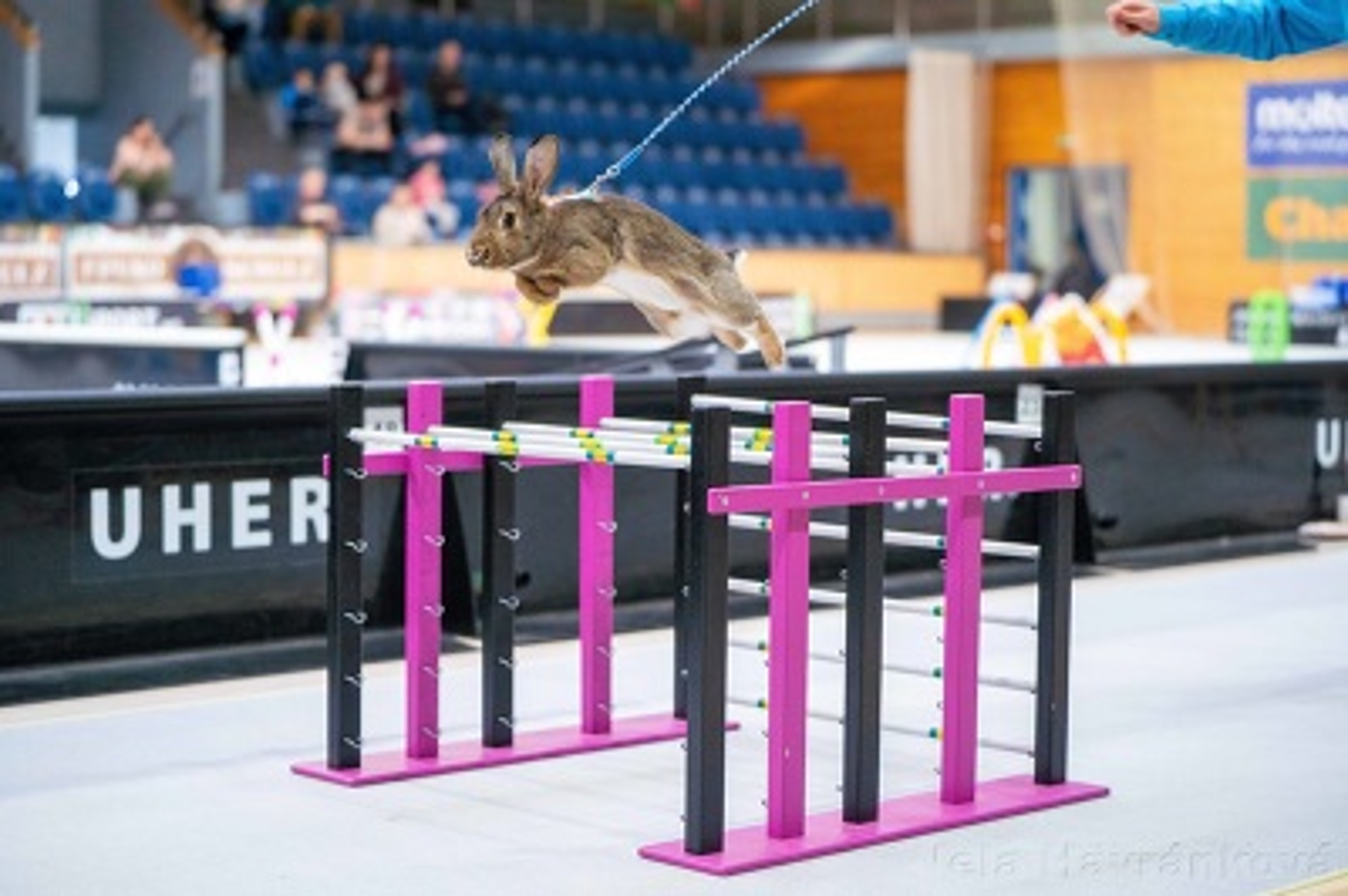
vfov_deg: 19.4
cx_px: 674
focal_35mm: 70
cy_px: 448
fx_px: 2619
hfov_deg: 28.9
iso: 1600
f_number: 2.8
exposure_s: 1/1000
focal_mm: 70
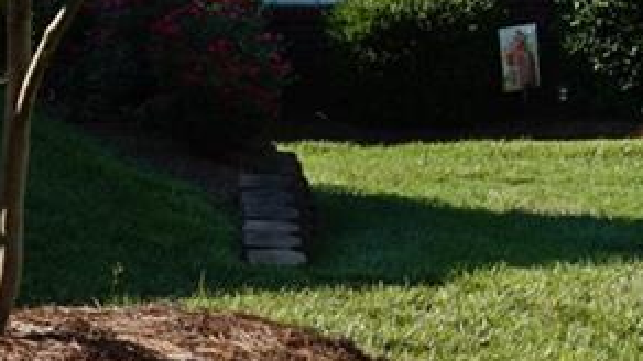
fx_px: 2625
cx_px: 841
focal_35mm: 154
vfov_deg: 7.7
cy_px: -186
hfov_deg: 13.5
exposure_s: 1/80
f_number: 13
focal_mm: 28
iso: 100
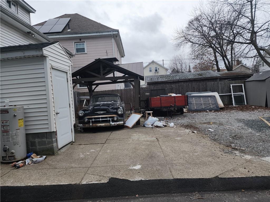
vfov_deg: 58.9
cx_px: 135
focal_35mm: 23
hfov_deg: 73.9
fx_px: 179
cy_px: 101
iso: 100
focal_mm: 6.4
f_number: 1.8
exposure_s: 1/180
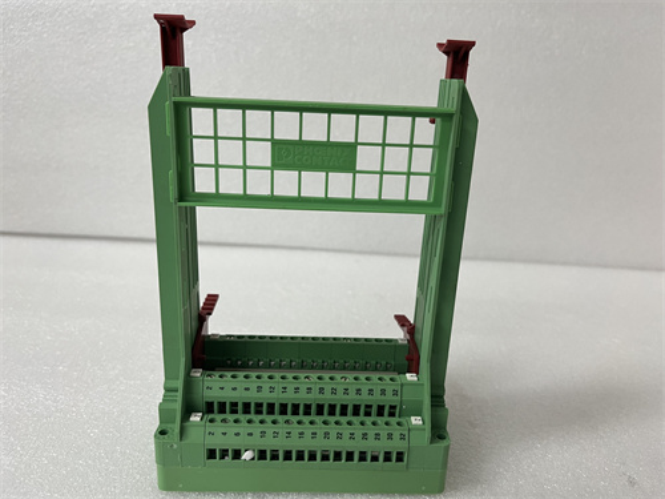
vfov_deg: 53.1
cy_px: 250
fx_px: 499
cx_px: 332
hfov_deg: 67.3
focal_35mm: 26
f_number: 1.6
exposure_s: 1/50
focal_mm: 5.1
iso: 64
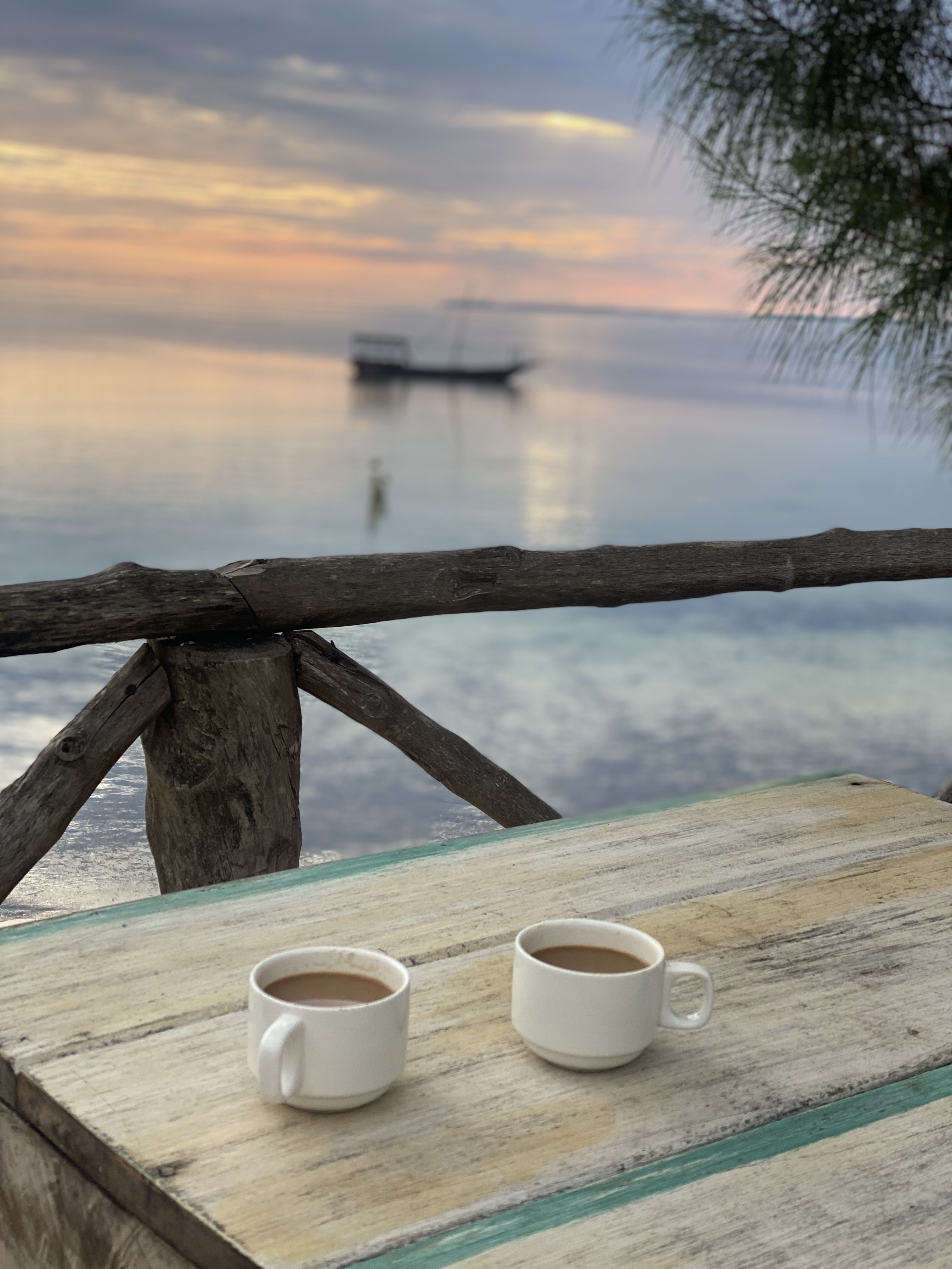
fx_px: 1907
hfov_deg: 28.0
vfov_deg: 36.8
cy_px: 634
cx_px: 476
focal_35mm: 52
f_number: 2
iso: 20
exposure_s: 1/169
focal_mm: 6
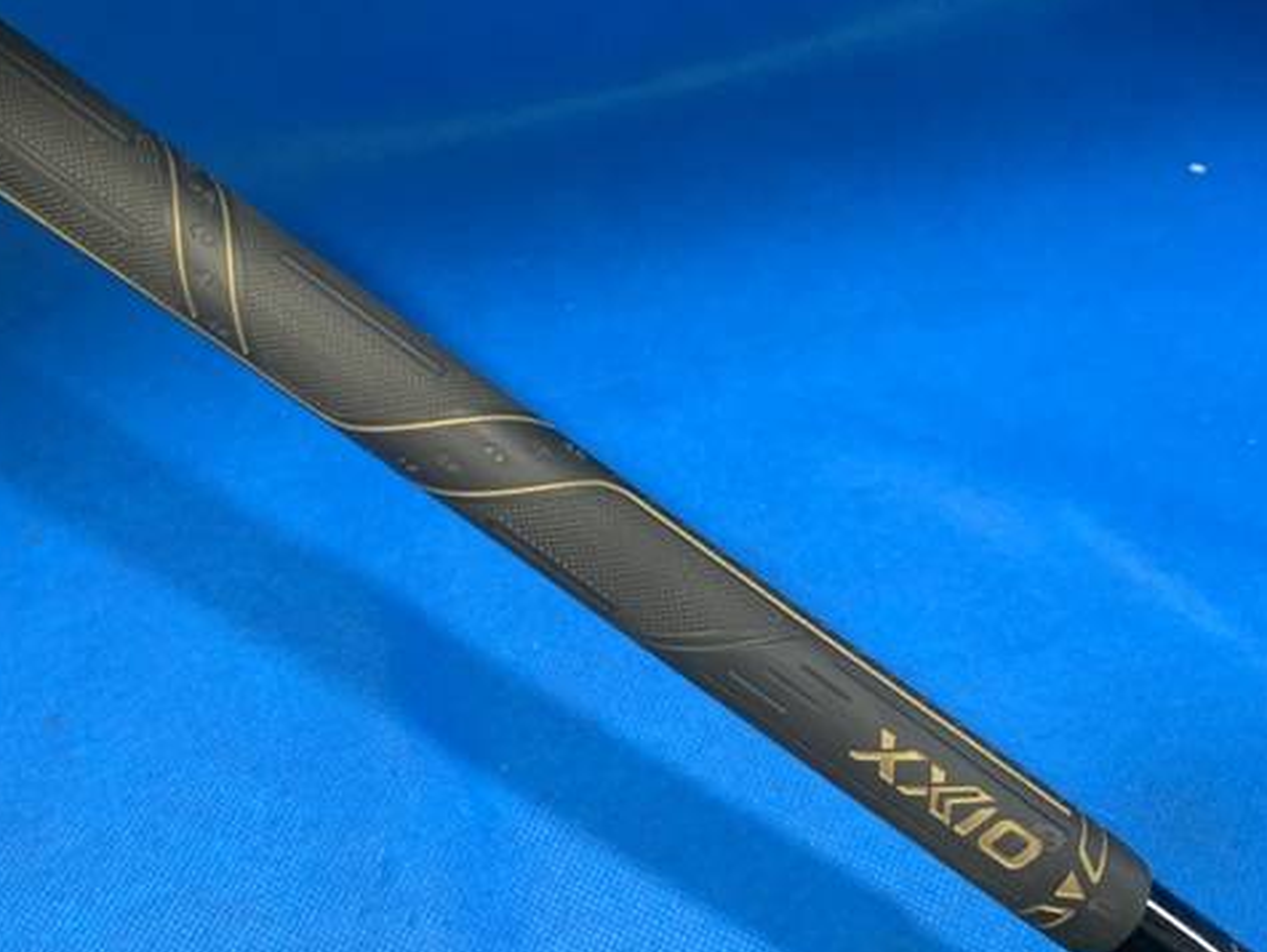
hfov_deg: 51.7
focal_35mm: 35
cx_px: 427
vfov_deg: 40.5
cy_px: 376
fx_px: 1282
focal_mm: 4.25
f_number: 1.8
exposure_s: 1/60
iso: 250
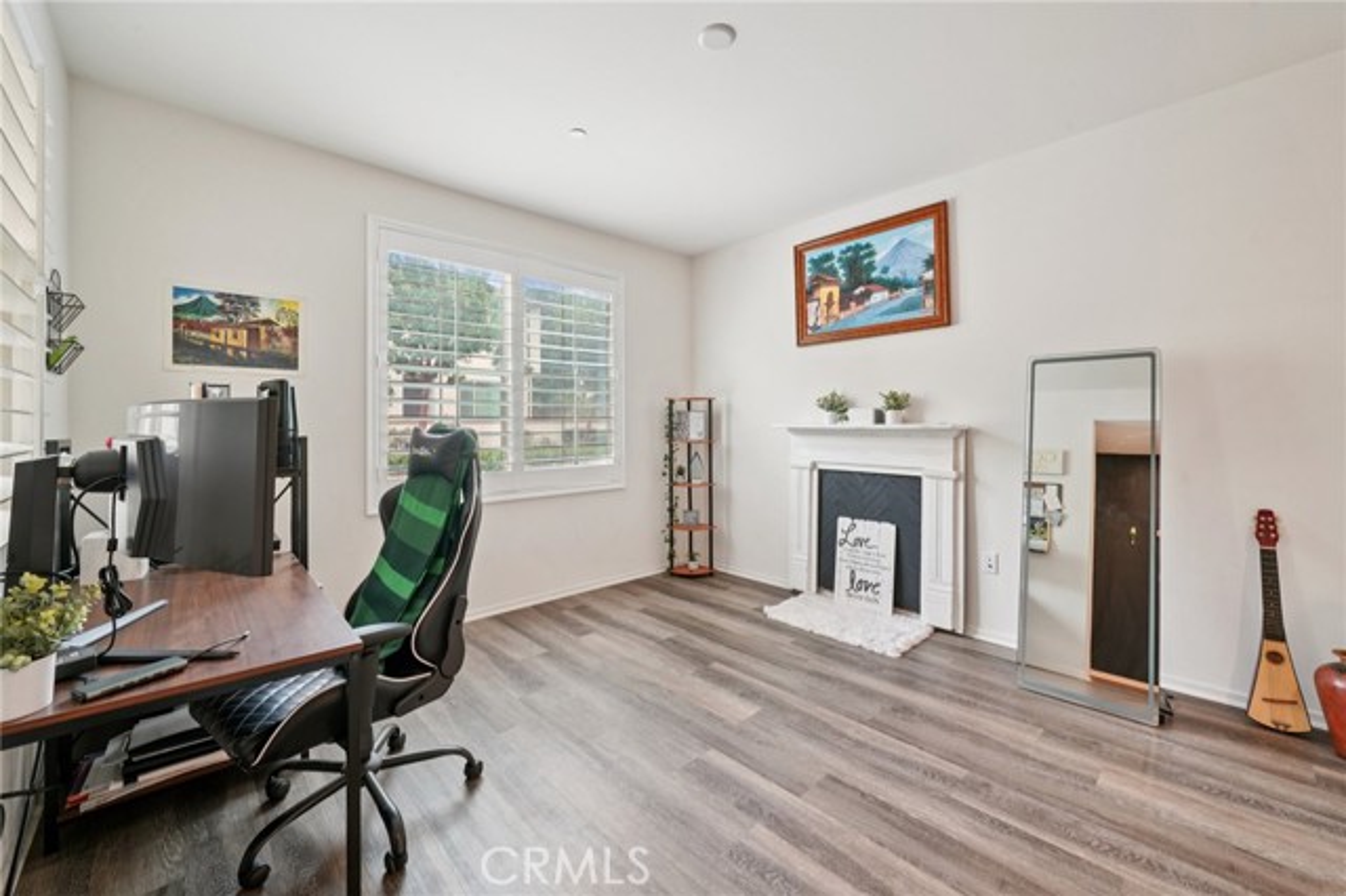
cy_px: 448
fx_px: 523
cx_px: 673
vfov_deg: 81.1
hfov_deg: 104.3
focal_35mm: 14
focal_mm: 14
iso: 400
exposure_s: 1/13
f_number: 9
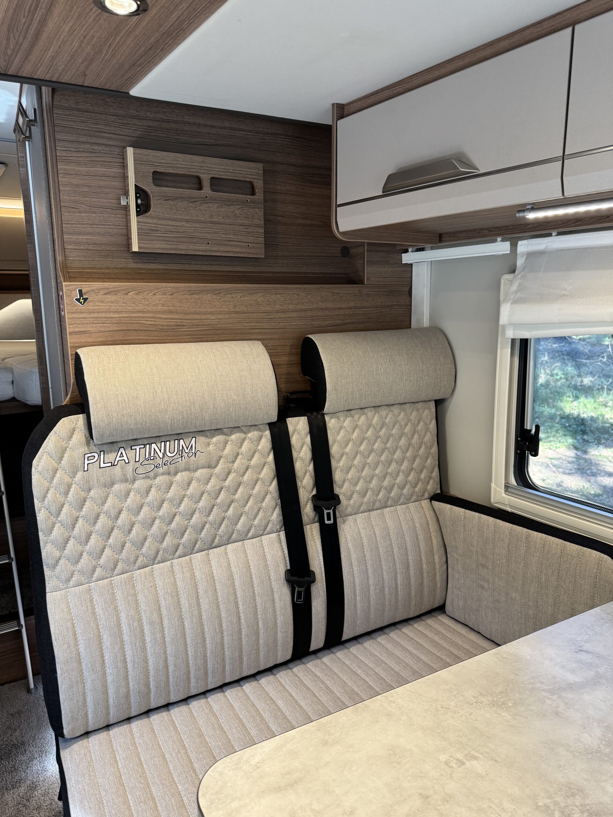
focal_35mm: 24
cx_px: 306
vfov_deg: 71.6
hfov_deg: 56.8
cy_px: 408
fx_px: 567
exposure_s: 1/81
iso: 200
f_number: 1.78
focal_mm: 6.76
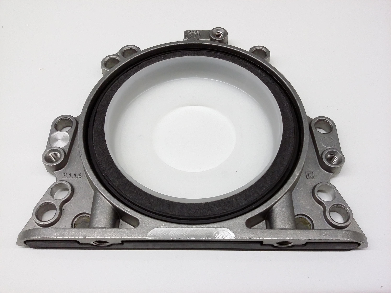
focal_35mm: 32
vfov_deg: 44.2
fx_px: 361
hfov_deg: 56.8
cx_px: 196
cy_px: 146
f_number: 2.4
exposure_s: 1/24
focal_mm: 3.4
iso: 160
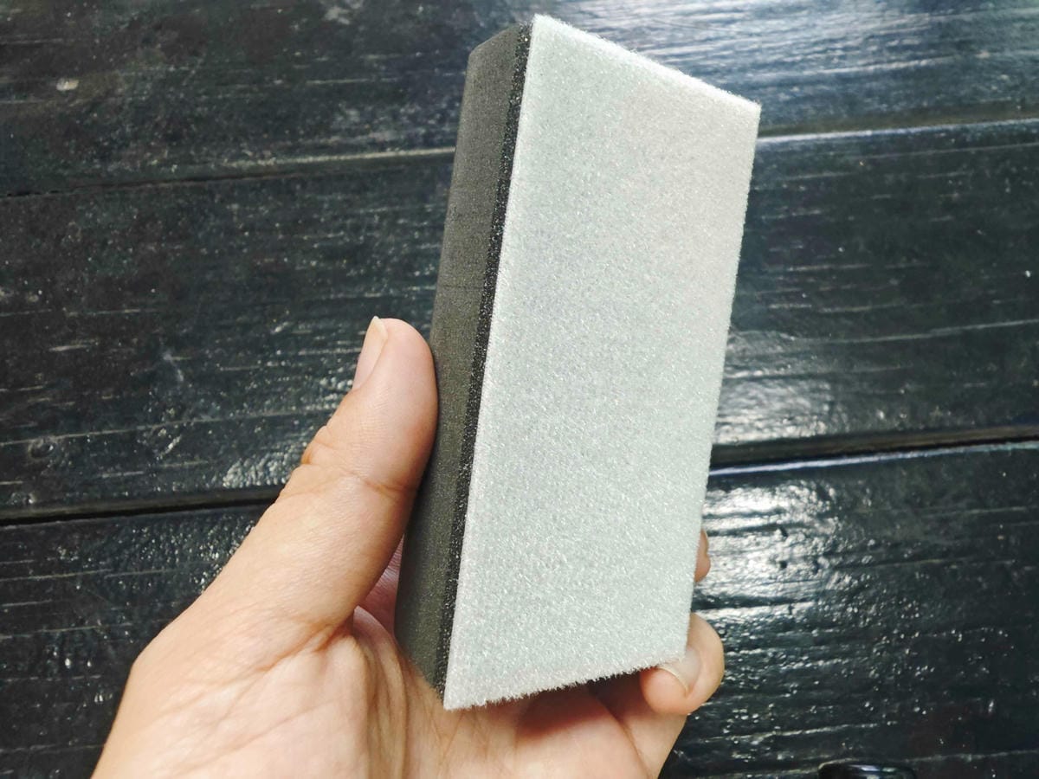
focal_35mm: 23
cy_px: 390
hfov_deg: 73.9
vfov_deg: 58.9
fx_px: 690
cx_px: 520
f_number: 1.8
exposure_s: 1/24
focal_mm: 2.03
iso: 500
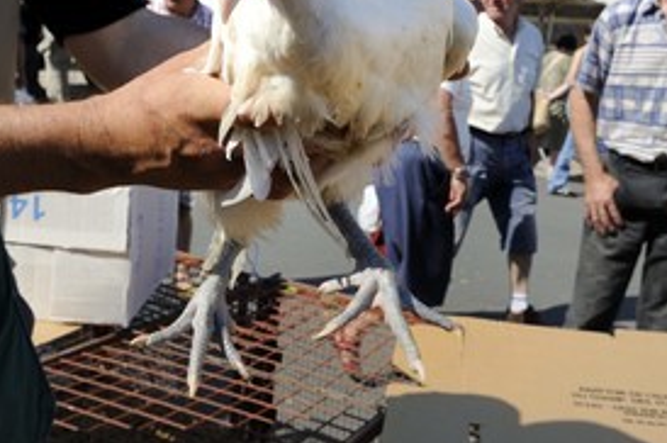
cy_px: 112
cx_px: 369
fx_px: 796
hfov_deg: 45.4
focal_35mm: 43
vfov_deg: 30.6
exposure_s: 1/160
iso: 200
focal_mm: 28
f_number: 14
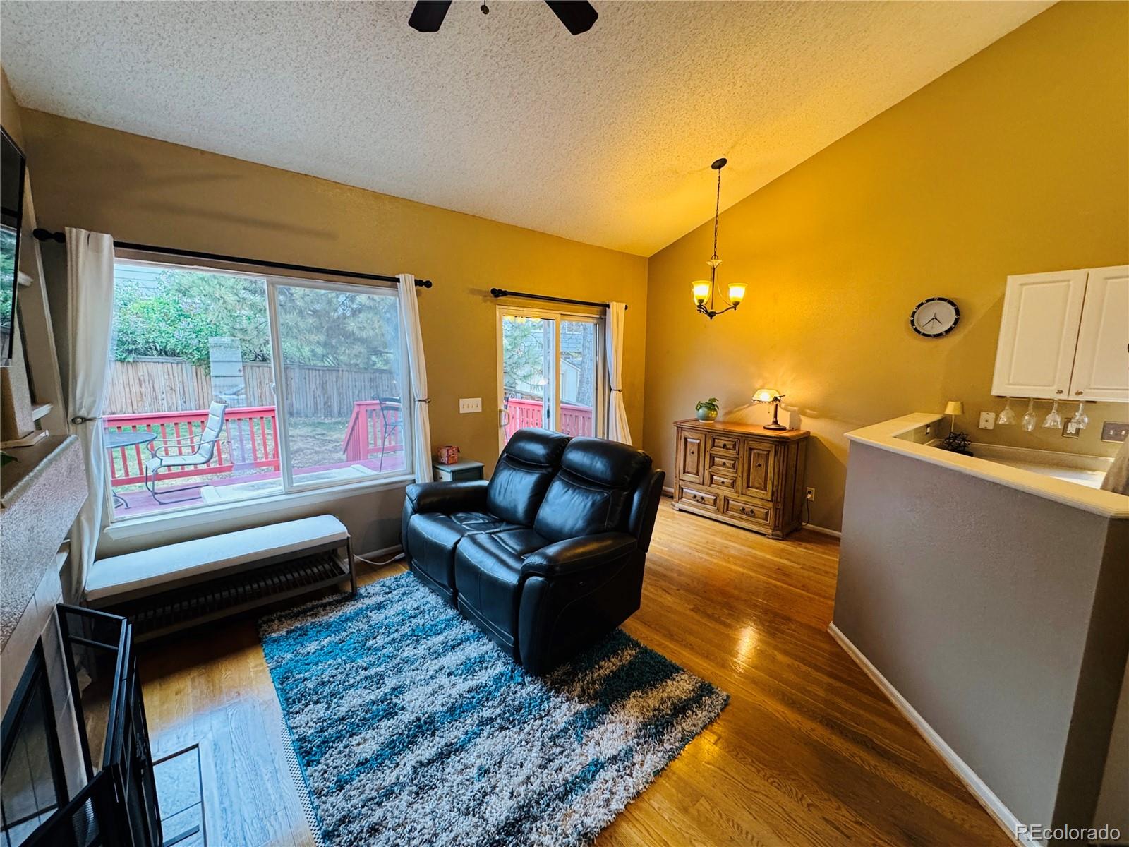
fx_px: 457
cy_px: 424
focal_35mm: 14
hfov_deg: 102.1
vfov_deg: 85.7
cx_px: 564
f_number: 2.2
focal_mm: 2.22
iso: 320
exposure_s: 1/60
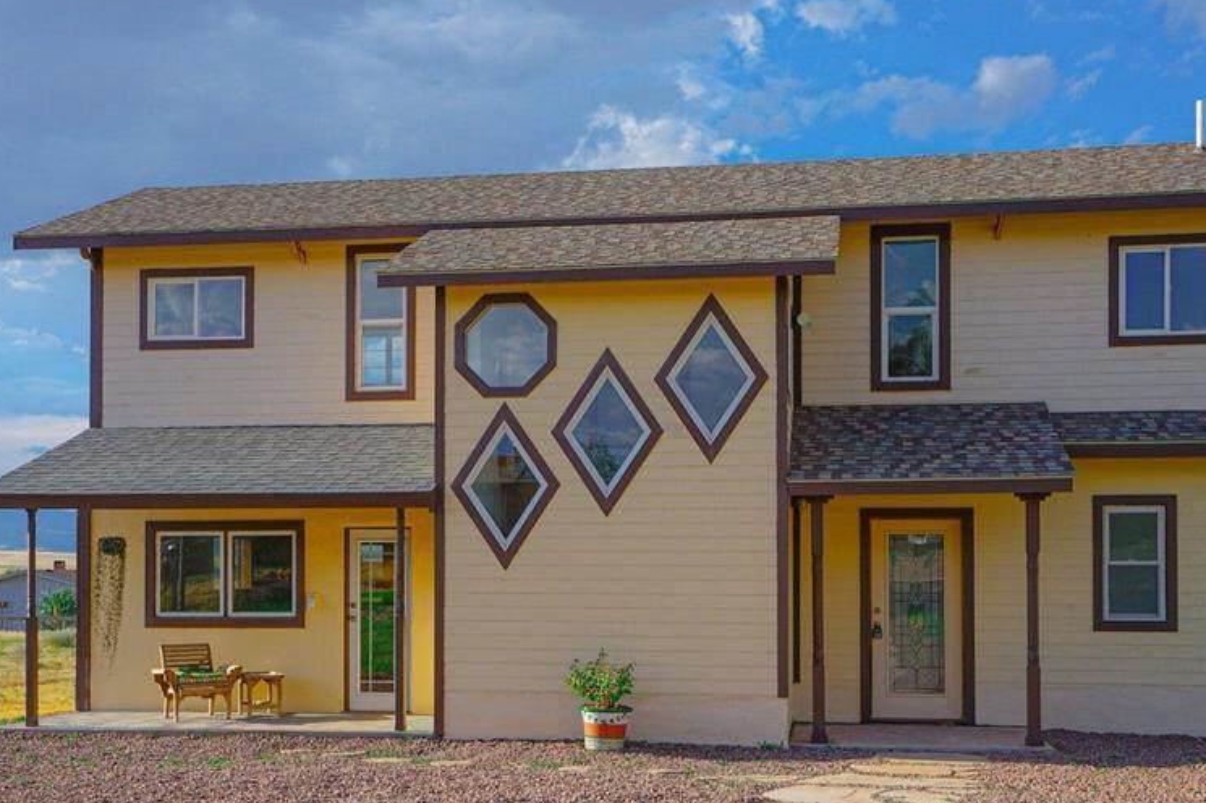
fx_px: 1473
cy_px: 537
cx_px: 571
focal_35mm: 44
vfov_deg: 30.3
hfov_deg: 44.5
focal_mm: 32
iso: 100
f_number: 11
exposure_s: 1/125
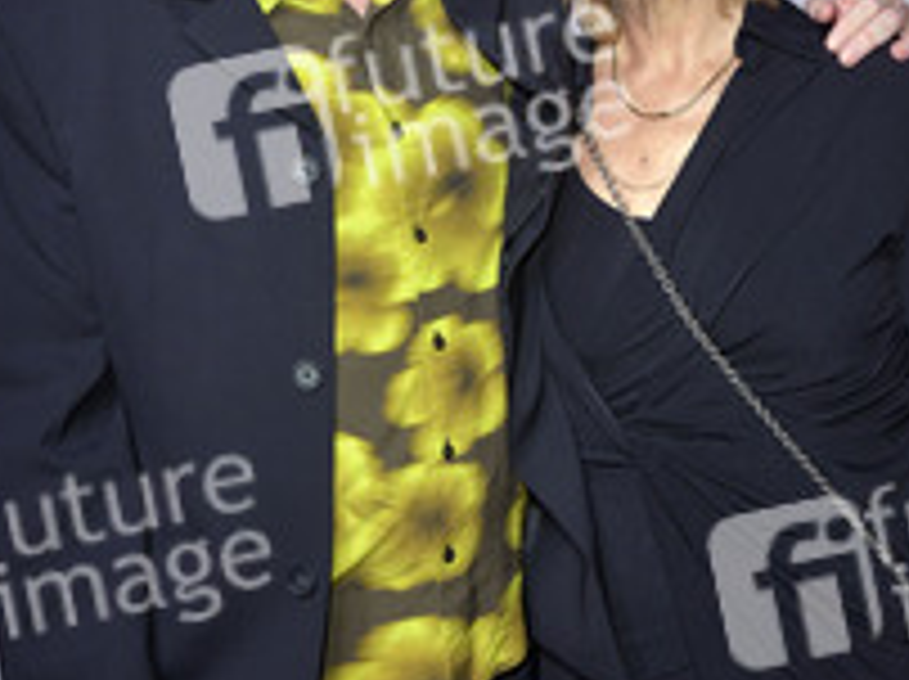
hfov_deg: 31.7
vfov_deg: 24.0
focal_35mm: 61
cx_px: 531
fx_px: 1600
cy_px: 338
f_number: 7.1
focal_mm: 32
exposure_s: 1/200
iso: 1250
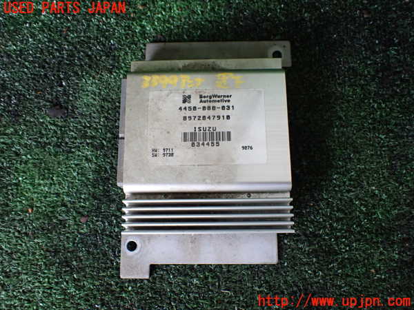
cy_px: 155
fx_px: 359
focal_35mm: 30
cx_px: 207
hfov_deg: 60.0
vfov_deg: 46.8
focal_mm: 5.4
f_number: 2.3
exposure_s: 1/60
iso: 800
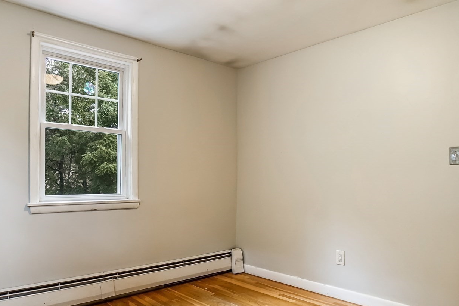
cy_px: 190
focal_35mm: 25
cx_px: 217
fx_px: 319
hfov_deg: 71.5
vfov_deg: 50.8
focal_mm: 10
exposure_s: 1/13
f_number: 4
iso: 500
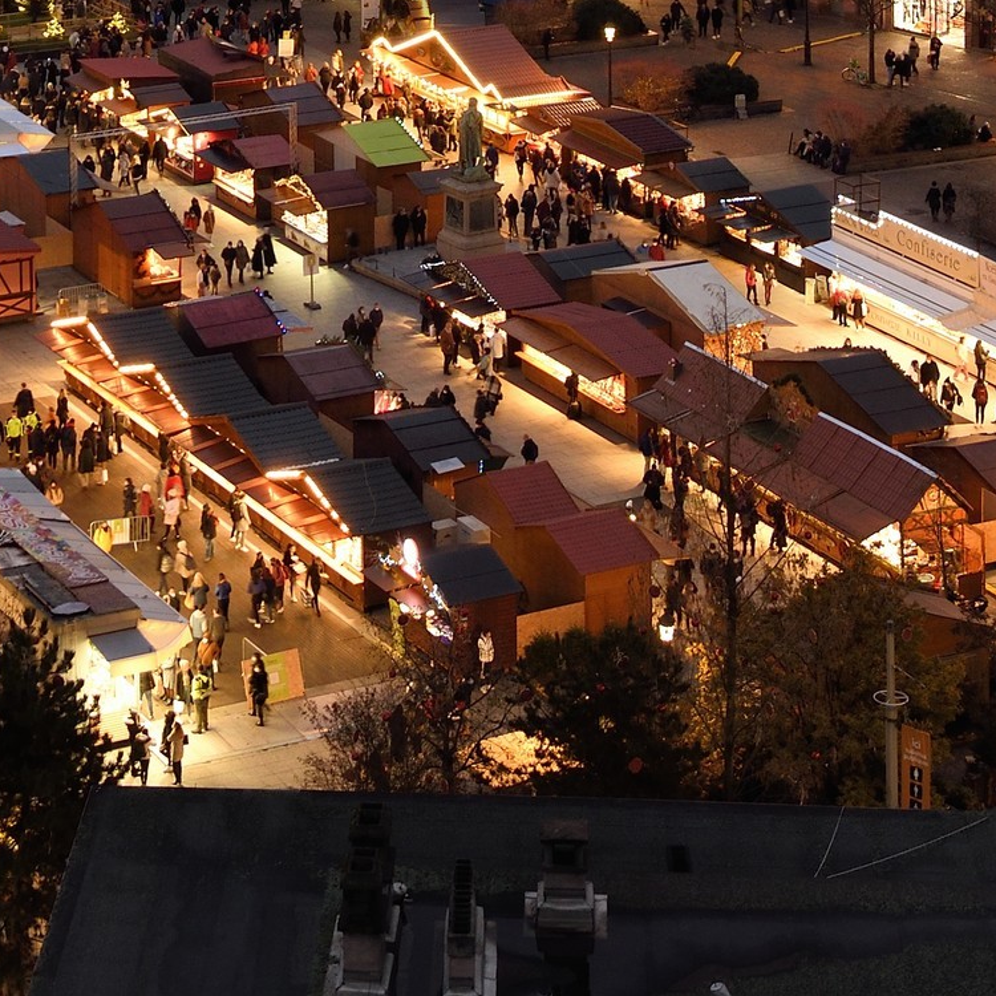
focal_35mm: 109
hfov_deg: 15.9
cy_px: -593
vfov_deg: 14.6
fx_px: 3548
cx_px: 286
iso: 800
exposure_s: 1/8
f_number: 7.1
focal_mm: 40
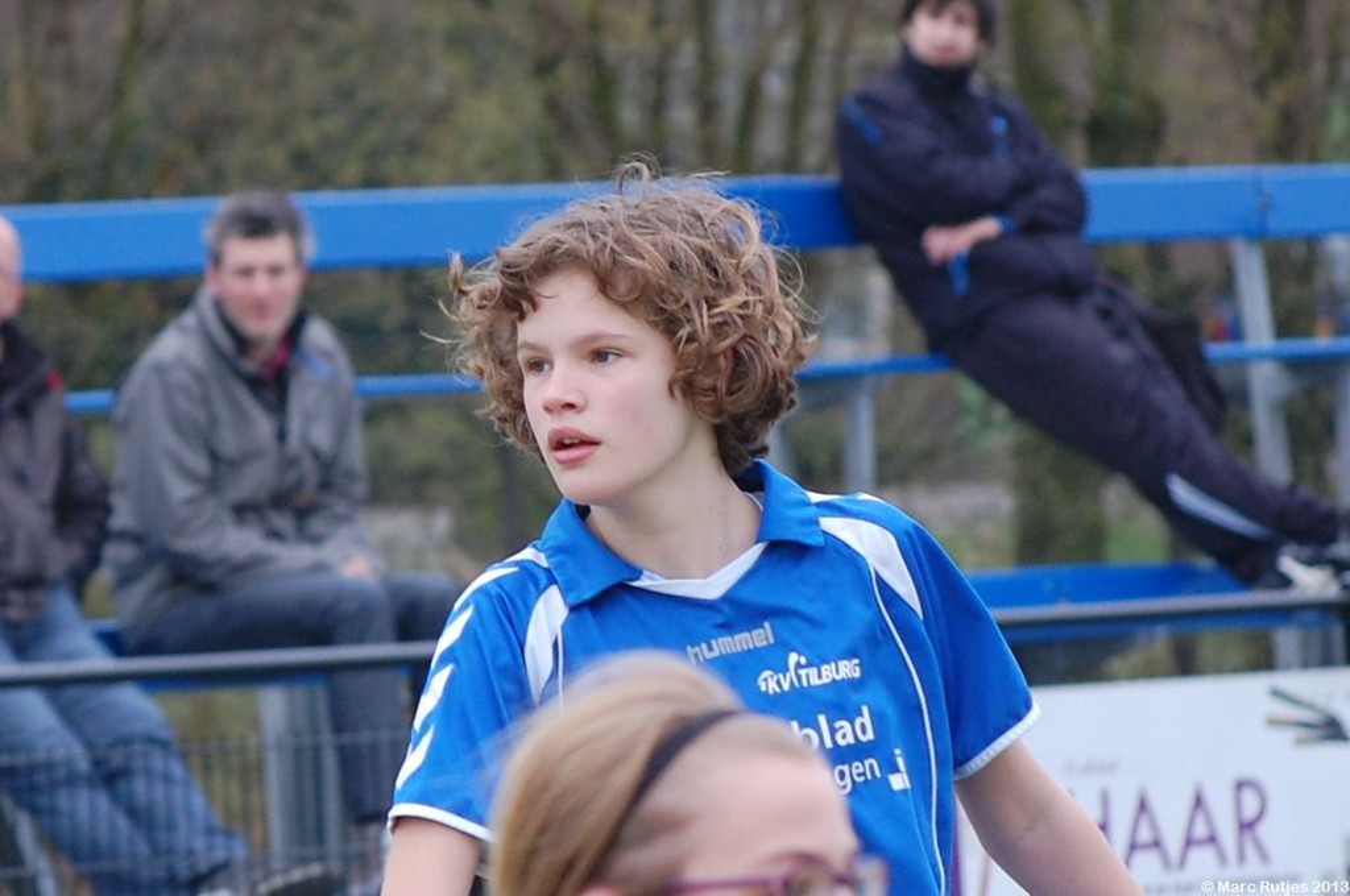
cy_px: 448
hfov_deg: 11.2
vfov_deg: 7.5
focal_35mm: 183
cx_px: 675
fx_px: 6854
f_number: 5.6
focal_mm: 122
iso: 400
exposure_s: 1/500
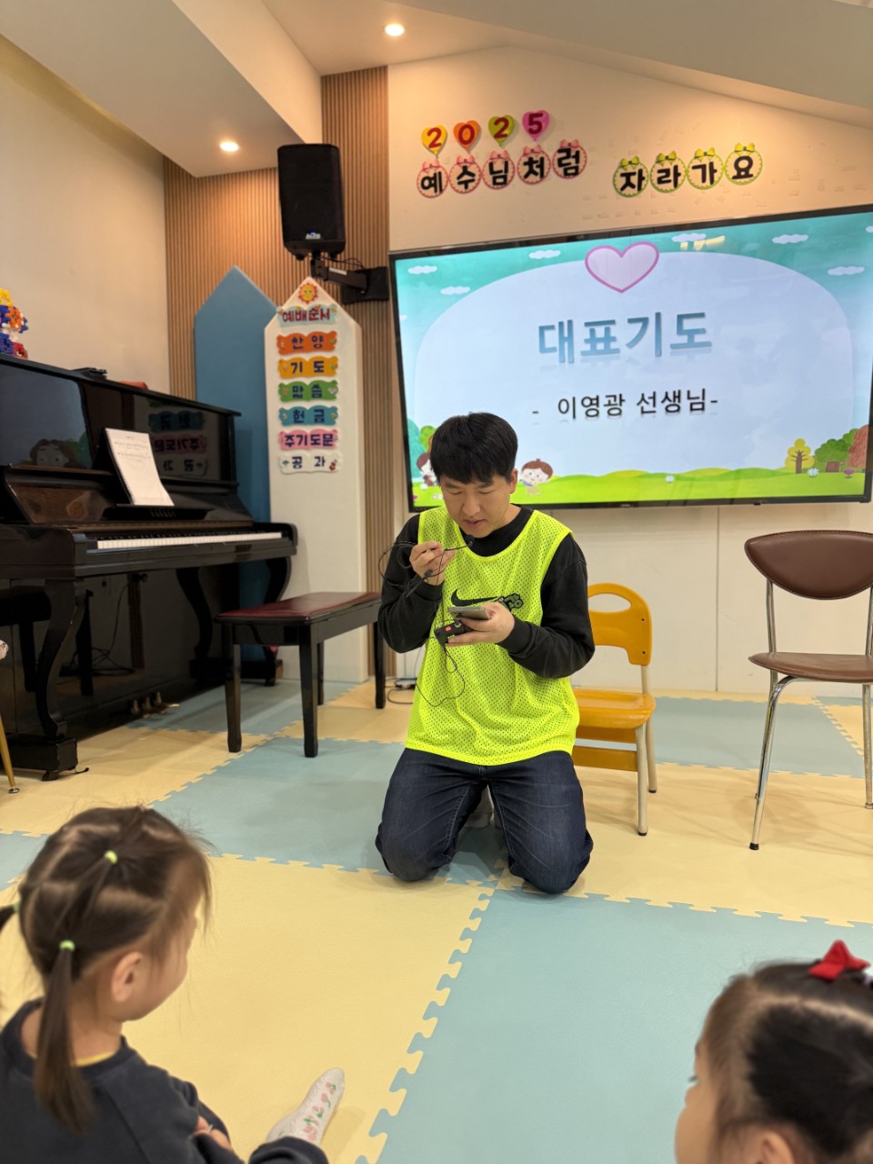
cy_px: 582
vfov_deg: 71.6
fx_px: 807
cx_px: 436
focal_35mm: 24
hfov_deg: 56.8
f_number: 1.78
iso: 125
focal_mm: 6.76
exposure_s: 1/120
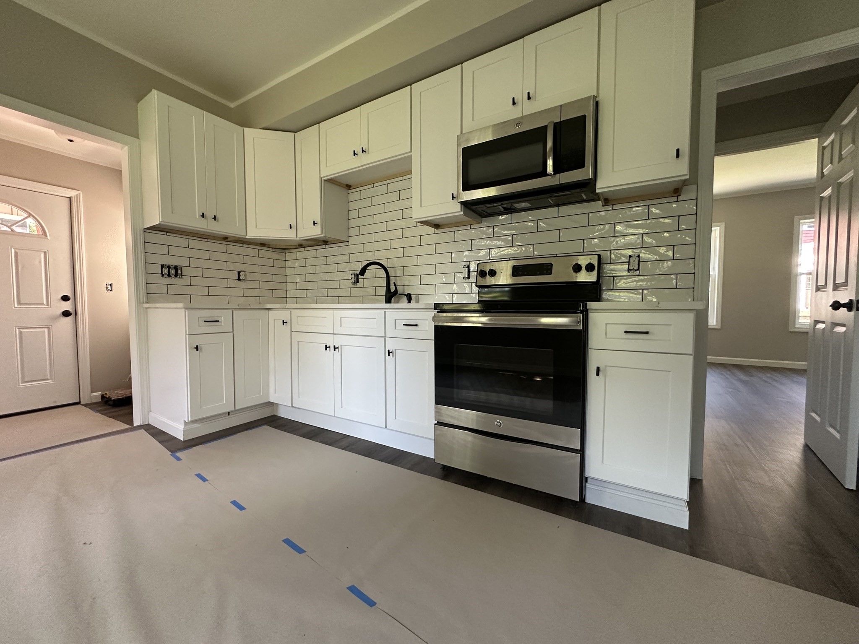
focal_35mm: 14
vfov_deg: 85.7
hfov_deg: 102.1
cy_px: 322
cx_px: 430
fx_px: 347
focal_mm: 2.22
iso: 250
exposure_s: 1/99
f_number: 2.2
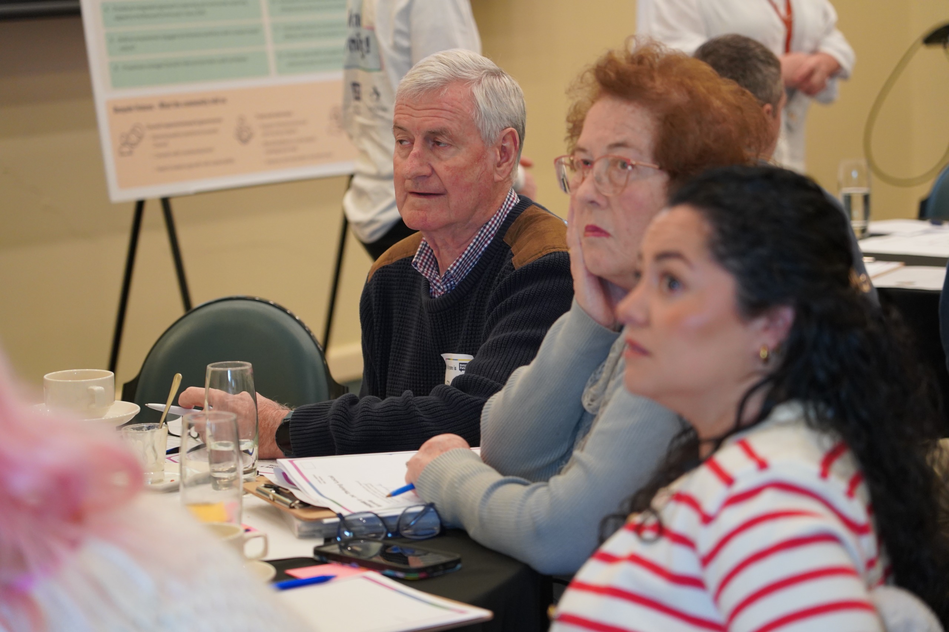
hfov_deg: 19.5
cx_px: 474
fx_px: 2767
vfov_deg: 13.0
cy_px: 316
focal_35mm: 105
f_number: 4
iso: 3200
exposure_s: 1/160
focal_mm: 105
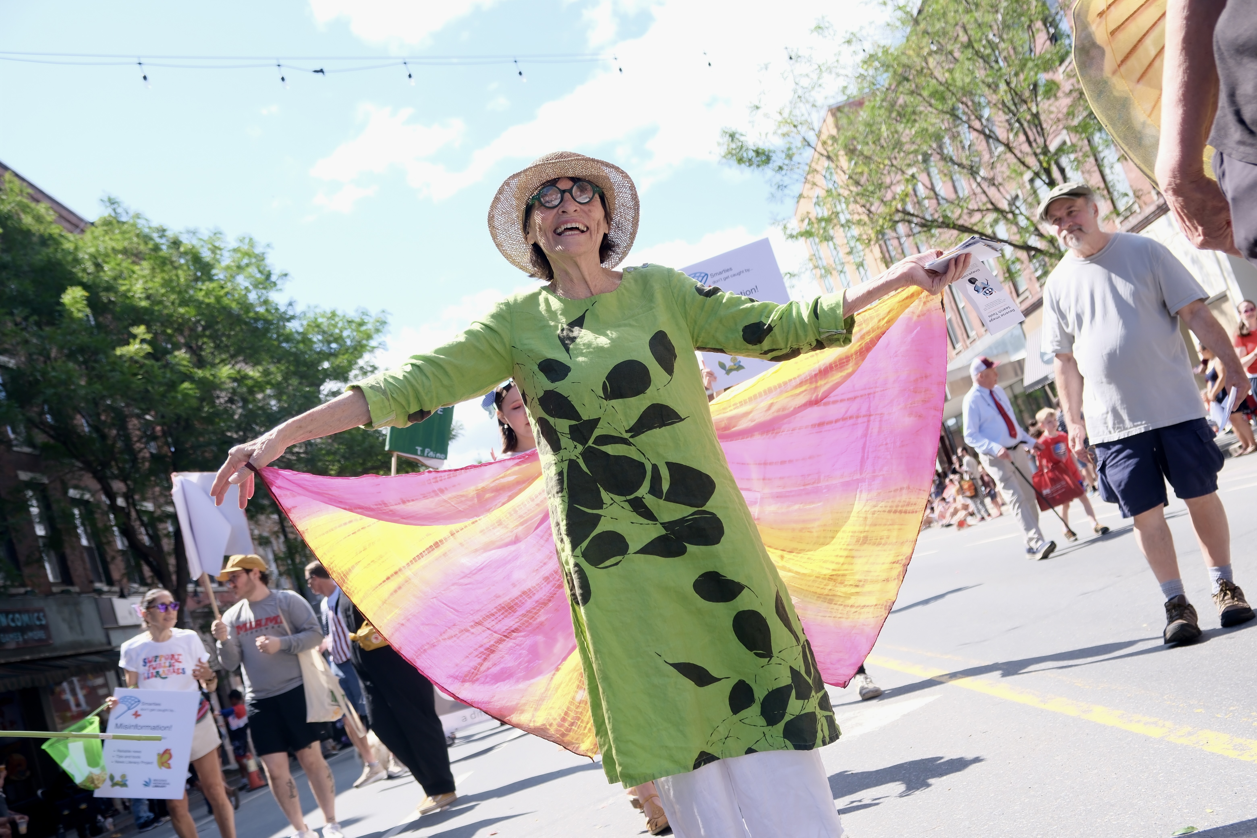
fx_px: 1257
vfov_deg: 36.9
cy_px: 419
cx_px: 628
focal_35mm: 36
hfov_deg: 53.1
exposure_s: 1/640
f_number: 4
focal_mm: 24.3
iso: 320
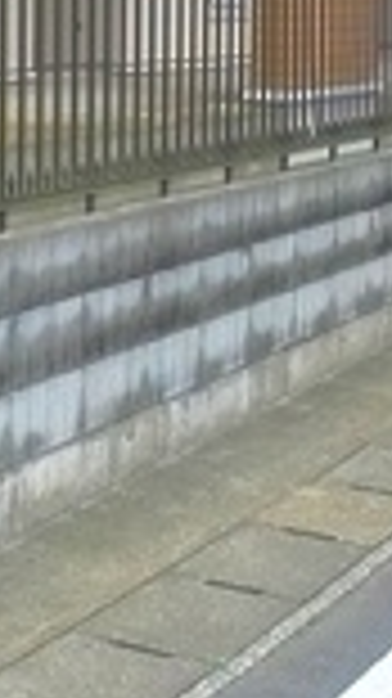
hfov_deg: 9.6
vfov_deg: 17.8
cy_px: 34
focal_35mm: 118
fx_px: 2184
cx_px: -360
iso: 400
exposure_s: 1/320
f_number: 2.8
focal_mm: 5.1
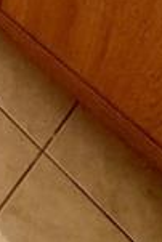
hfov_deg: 14.1
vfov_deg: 16.7
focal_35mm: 74
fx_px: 498
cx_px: -202
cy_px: -290
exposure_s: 1/120
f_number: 2.2
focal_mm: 2.22
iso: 250
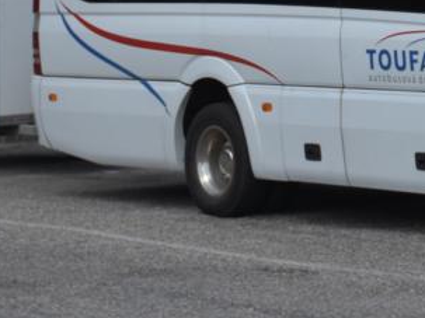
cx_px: 433
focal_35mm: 219
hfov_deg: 9.0
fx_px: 2688
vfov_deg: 6.7
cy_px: -163
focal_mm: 40
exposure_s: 1/1250
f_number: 4.5
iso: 200
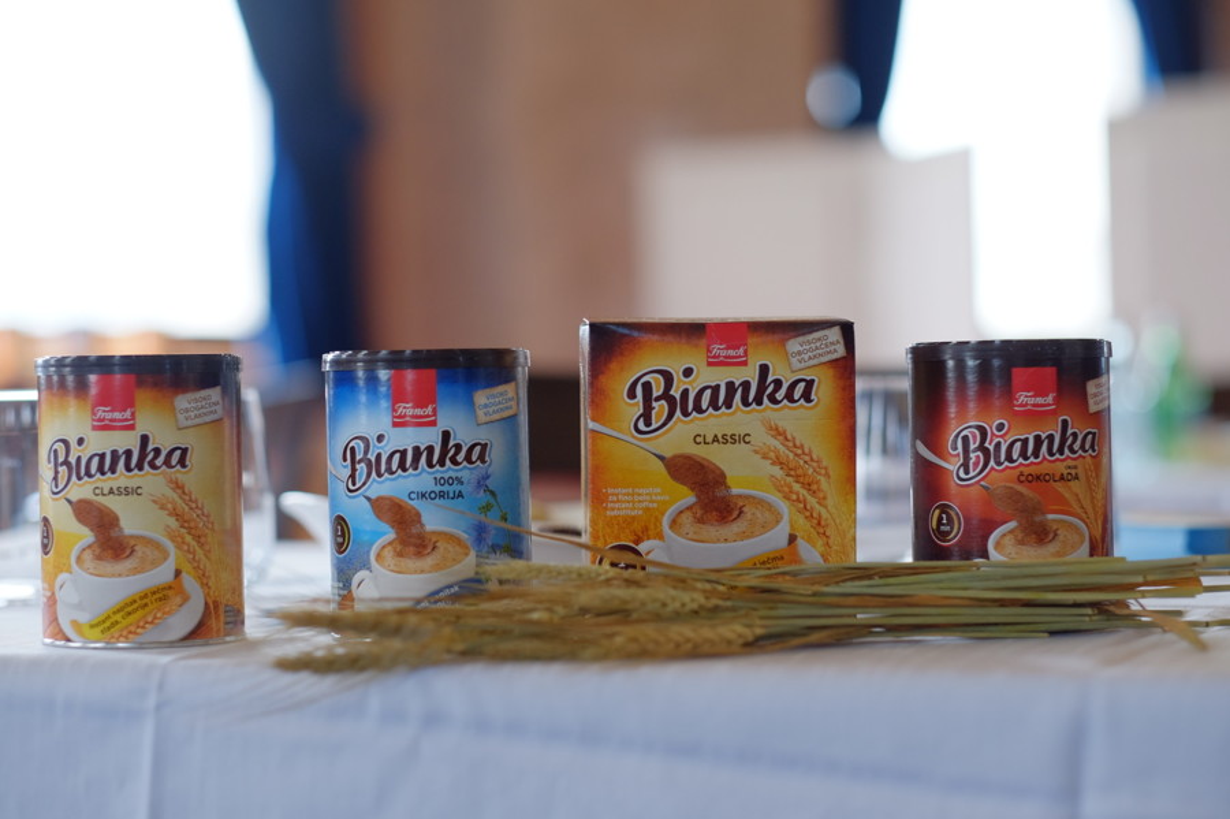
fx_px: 2868
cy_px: 410
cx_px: 615
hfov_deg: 24.2
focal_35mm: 84
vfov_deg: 16.2
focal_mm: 56
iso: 400
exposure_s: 1/350
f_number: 2
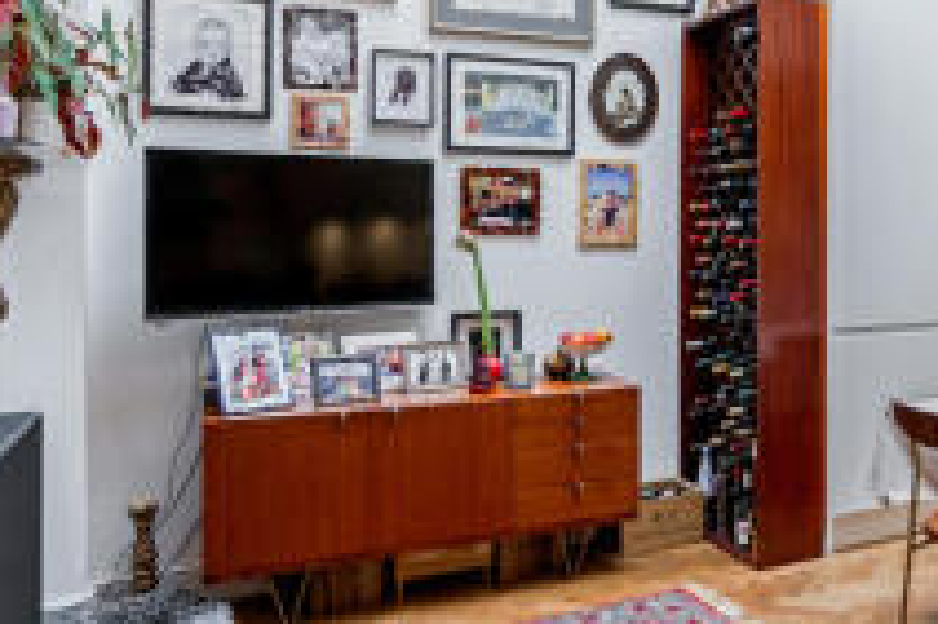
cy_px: 228
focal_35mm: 36
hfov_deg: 47.2
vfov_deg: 36.6
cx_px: 863
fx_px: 937
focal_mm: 16
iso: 640
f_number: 8
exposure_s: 1/20
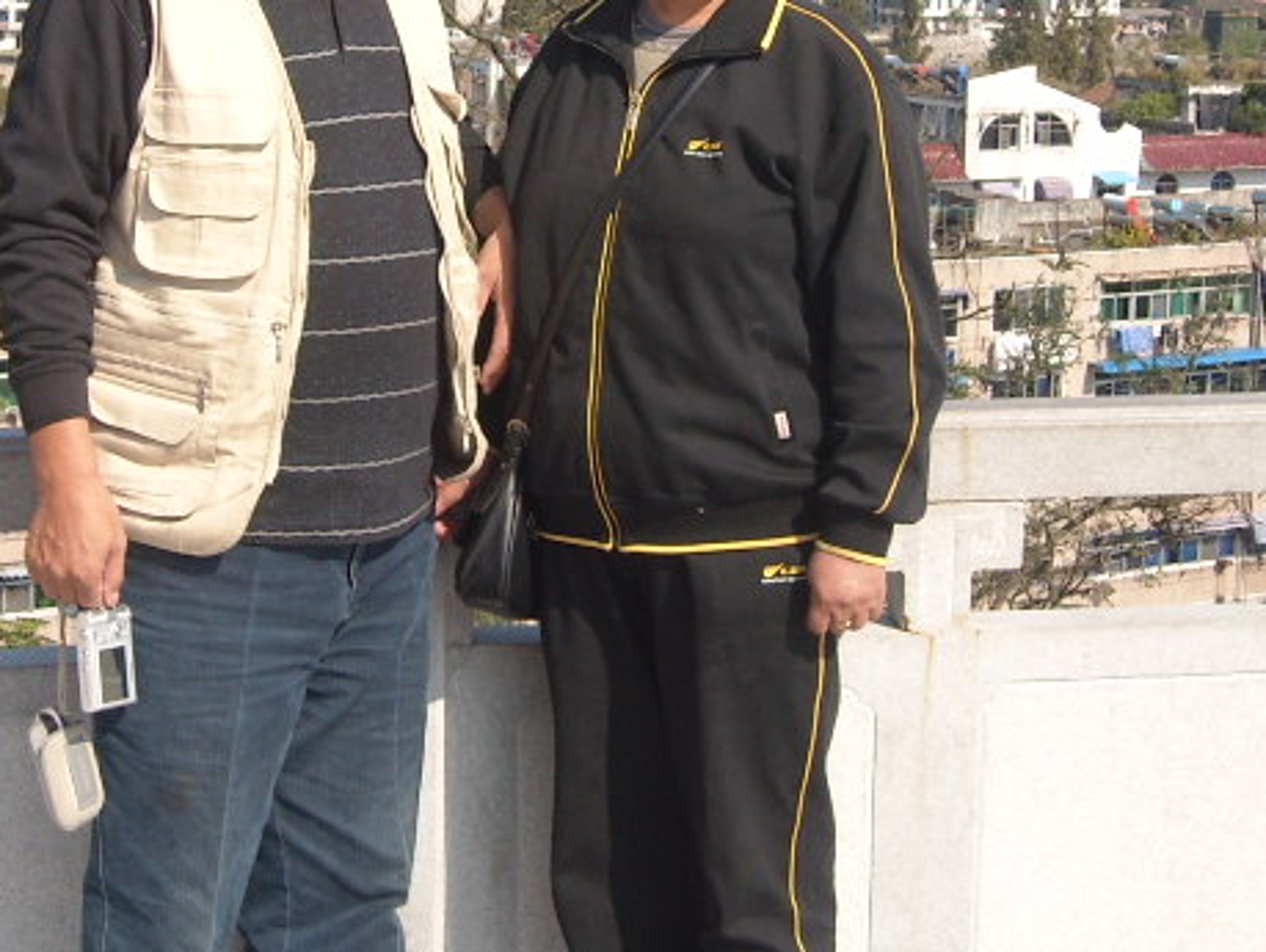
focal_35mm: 78
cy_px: 221
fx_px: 2855
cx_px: 571
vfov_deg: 18.8
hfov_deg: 25.0
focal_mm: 5.7
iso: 64
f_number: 5.6
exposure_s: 1/228
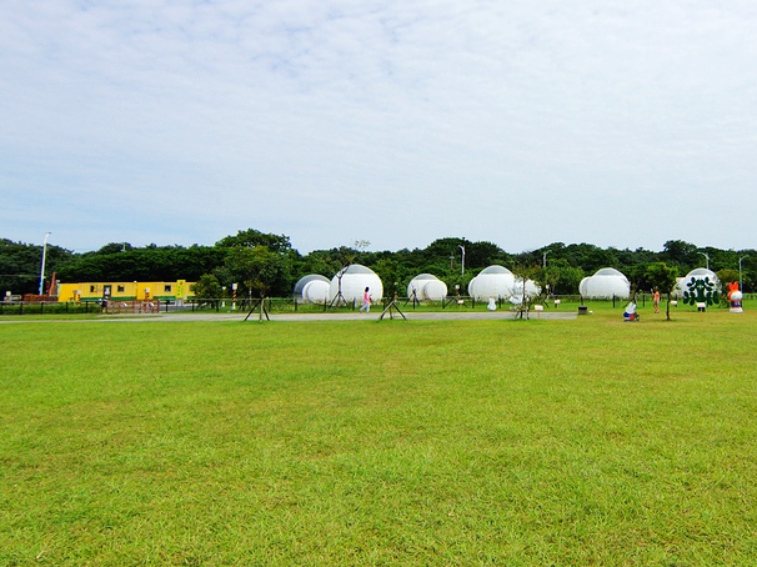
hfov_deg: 63.6
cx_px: 521
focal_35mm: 27
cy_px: 227
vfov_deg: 51.3
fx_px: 586
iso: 100
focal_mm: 11
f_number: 5.6
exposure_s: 1/1000
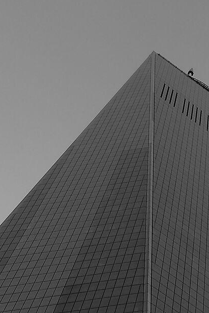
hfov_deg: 10.5
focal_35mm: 128
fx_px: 1114
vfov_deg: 15.4
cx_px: 281
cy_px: 378
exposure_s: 1/40
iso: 200
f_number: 16
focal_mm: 22.3
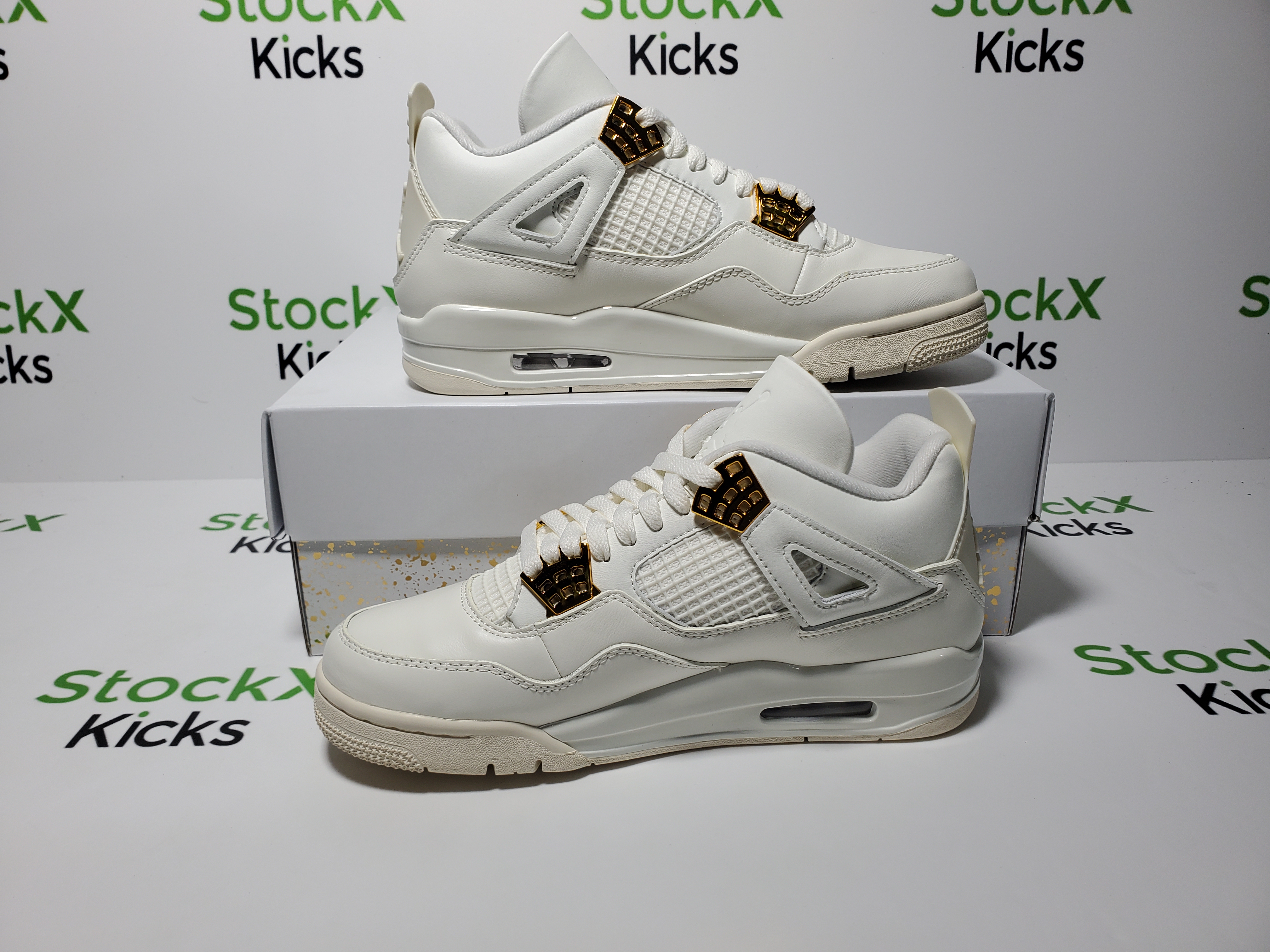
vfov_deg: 53.1
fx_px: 954
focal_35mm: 26
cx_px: 635
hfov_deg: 67.3
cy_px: 476
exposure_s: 1/306
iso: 50
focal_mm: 4.3
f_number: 2.4
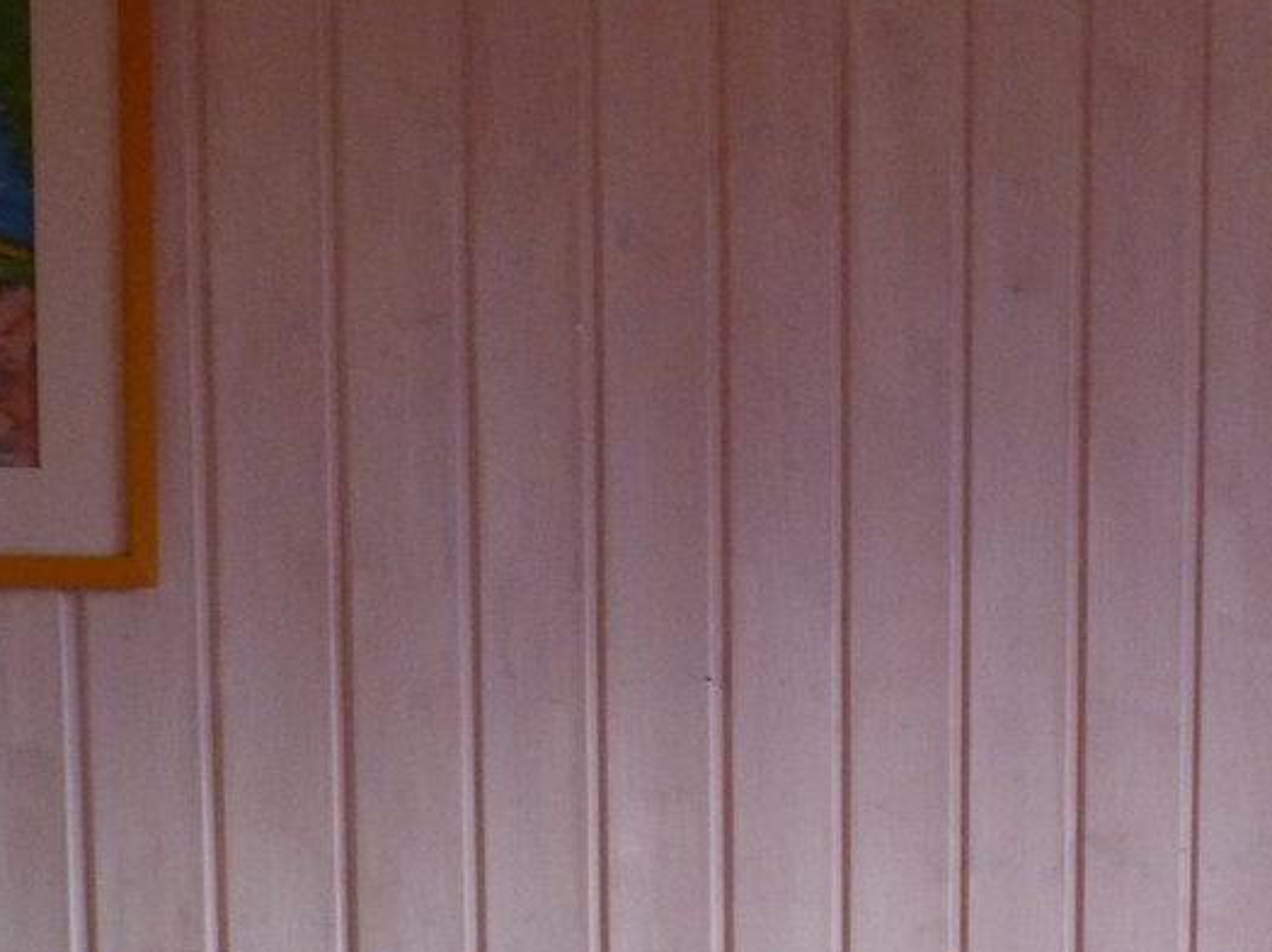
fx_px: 4480
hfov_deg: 16.0
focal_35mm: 122
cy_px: 1432
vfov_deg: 11.6
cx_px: 1134
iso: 400
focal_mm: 7.1
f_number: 3.1
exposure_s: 1/50
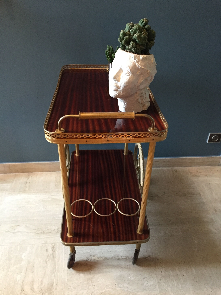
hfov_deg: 48.2
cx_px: 110
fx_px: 247
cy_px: 148
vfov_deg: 61.7
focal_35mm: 29
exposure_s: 1/20
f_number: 2.2
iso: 250
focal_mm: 4.15
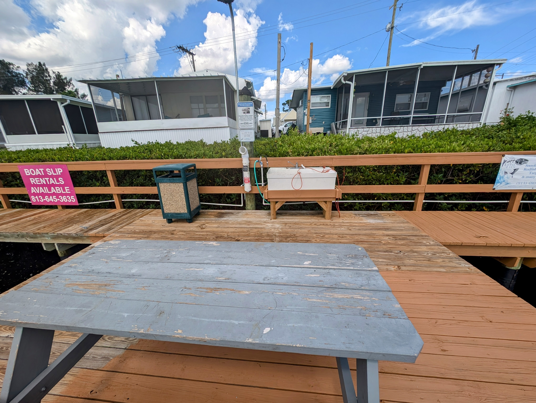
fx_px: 186
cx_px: 268
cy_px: 202
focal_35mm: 12
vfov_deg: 94.6
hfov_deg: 110.5
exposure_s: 1/2119
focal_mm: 2.23
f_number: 1.95
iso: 42
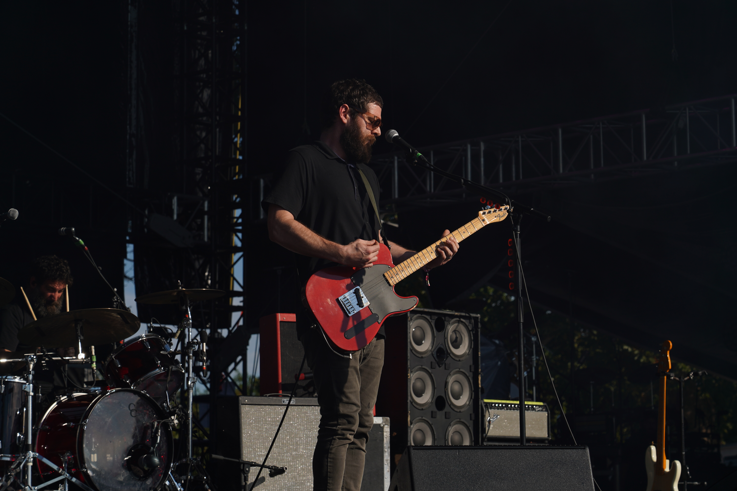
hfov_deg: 19.5
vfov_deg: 13.0
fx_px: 2149
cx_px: 368
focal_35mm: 105
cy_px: 246
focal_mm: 105
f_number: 8
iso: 100
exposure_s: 1/640
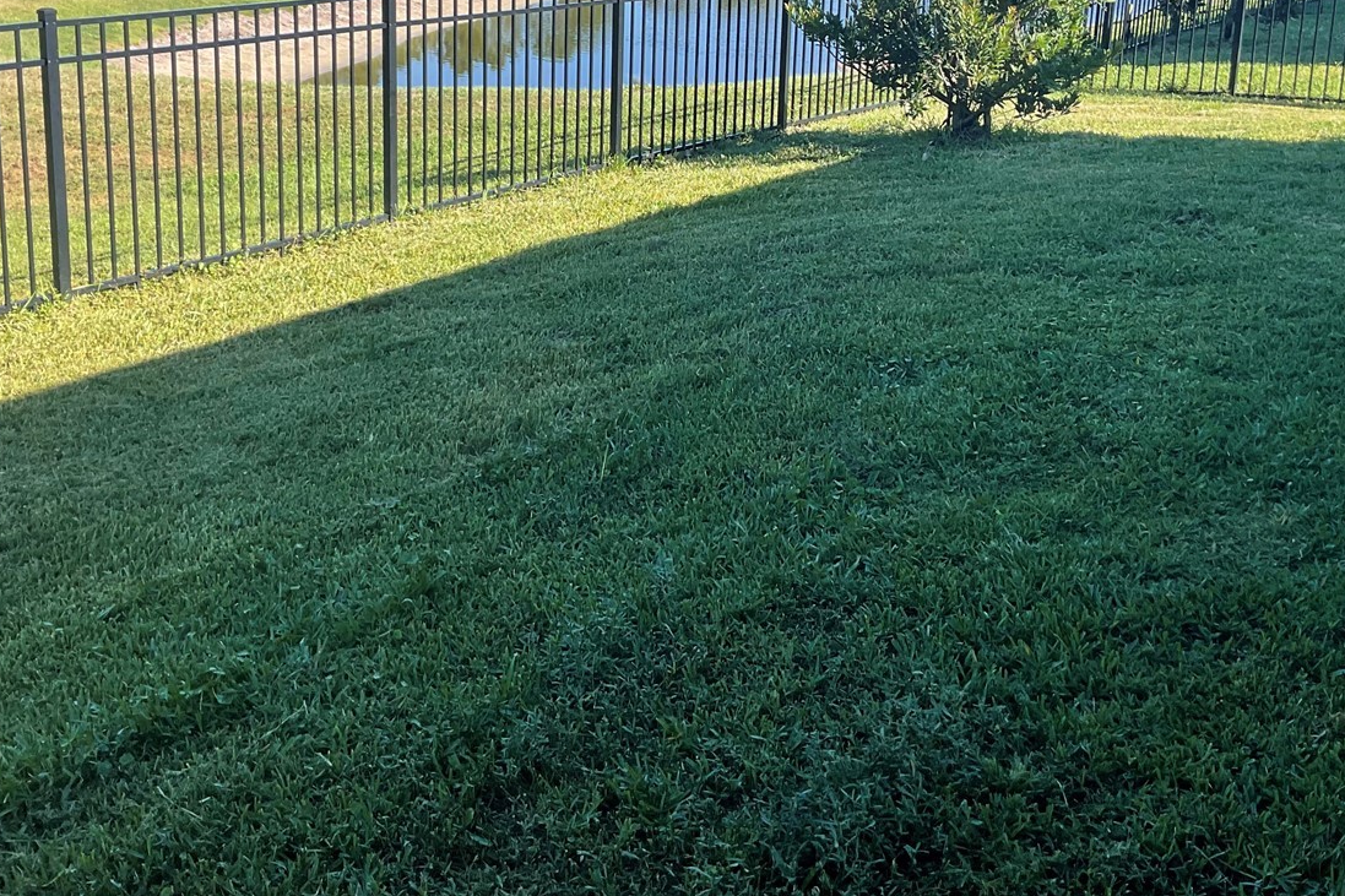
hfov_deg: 44.5
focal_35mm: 44
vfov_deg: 29.9
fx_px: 1644
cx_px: 668
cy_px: 200
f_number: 1.8
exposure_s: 1/816
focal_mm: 3
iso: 16
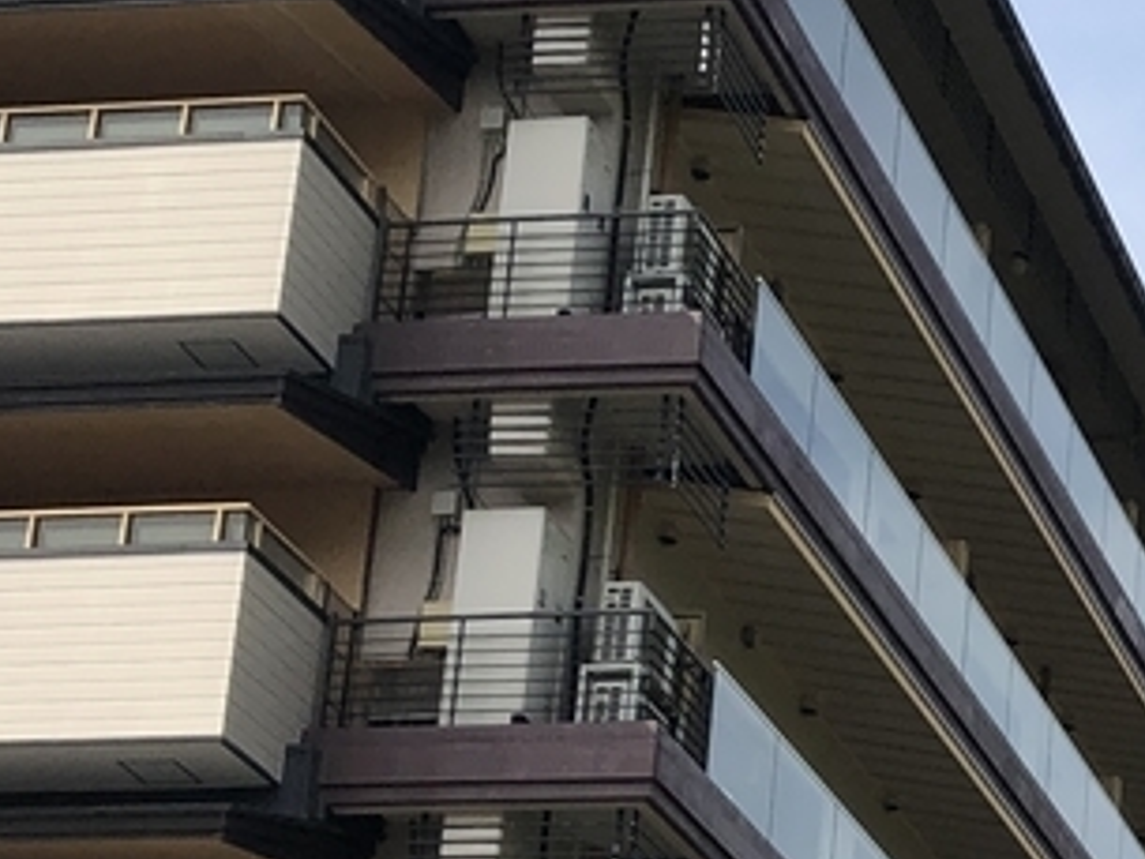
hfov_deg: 16.6
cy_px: 1193
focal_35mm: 110
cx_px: 1607
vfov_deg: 12.9
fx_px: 3640
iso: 20
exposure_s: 1/2315
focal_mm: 3.99
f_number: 1.8
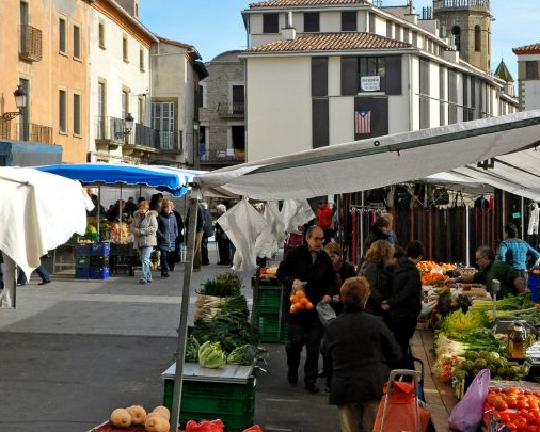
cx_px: 398
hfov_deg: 25.4
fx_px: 1183
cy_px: 142
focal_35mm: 74
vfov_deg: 20.6
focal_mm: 26
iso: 1000
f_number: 11
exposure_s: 1/500
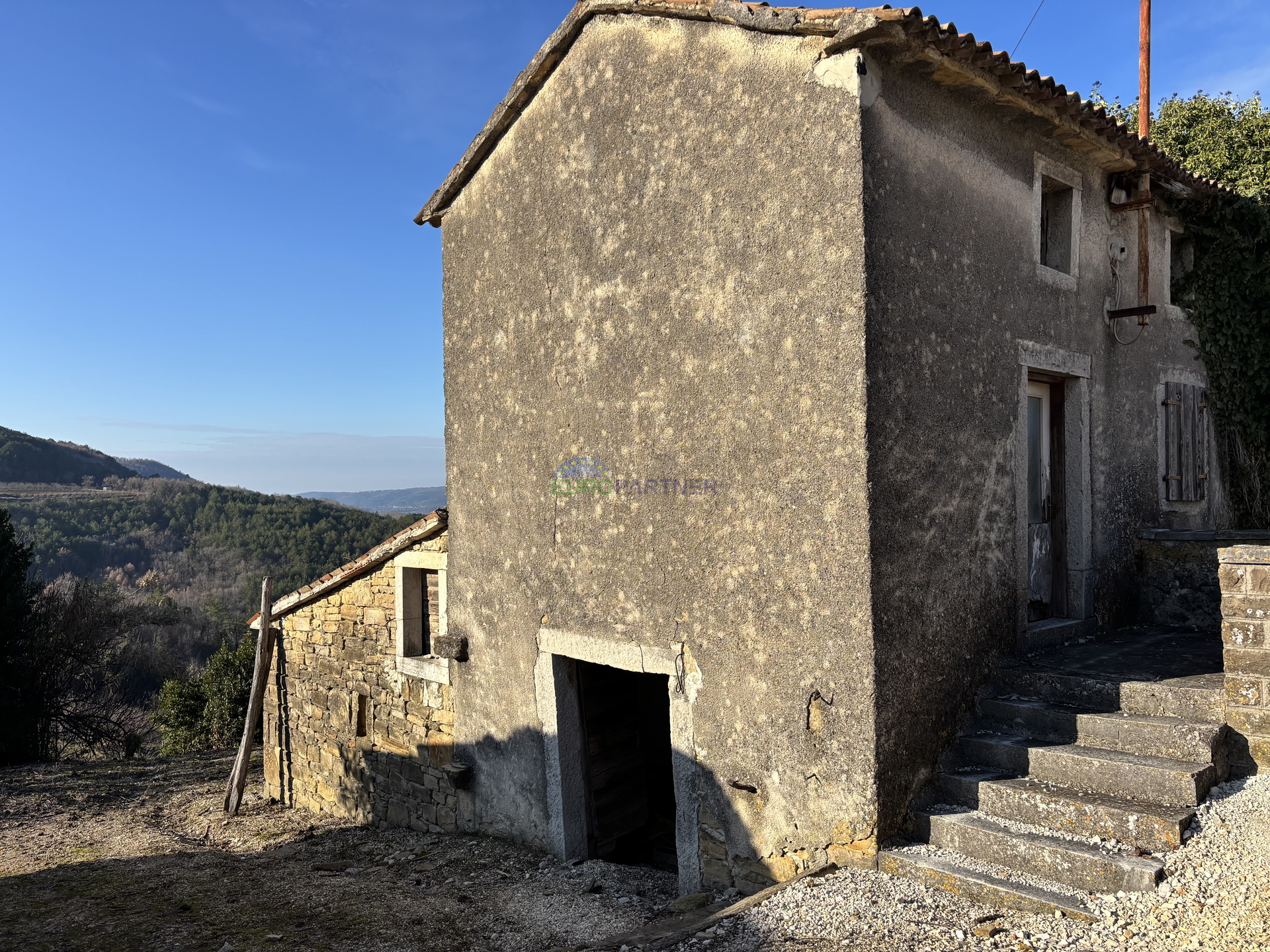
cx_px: 635
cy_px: 476
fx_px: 954
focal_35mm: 26
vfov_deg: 53.1
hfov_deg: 67.3
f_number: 1.6
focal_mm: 5.96
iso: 50
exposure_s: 1/2778
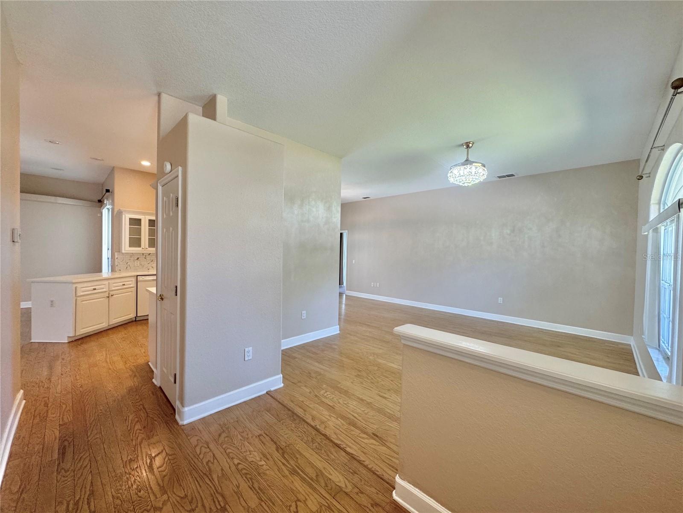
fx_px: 276
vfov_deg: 85.7
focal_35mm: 14
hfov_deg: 102.1
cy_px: 256
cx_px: 342
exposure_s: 1/120
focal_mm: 2.22
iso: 200
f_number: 2.2
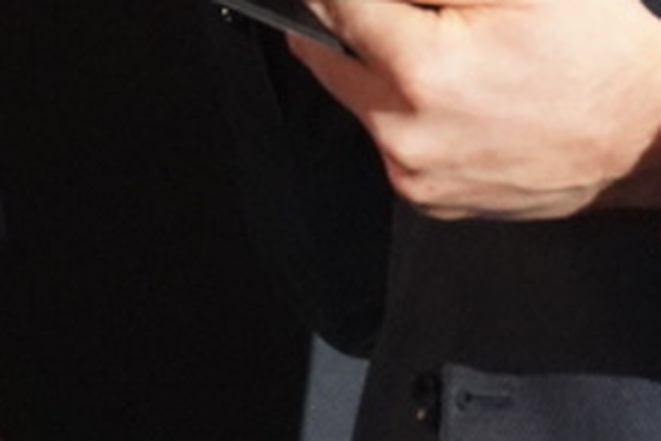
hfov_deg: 2.6
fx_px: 14643
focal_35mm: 797
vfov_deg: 1.7
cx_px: -116
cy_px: -296
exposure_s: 1/200
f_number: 4
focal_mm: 110
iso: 10000
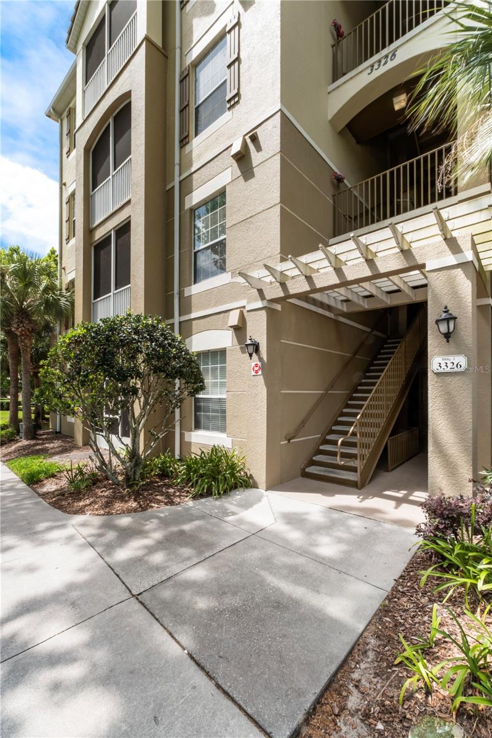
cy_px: 369
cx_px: 246
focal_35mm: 15
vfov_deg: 100.4
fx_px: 307
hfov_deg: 77.3
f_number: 18
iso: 160
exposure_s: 1/80
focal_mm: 10
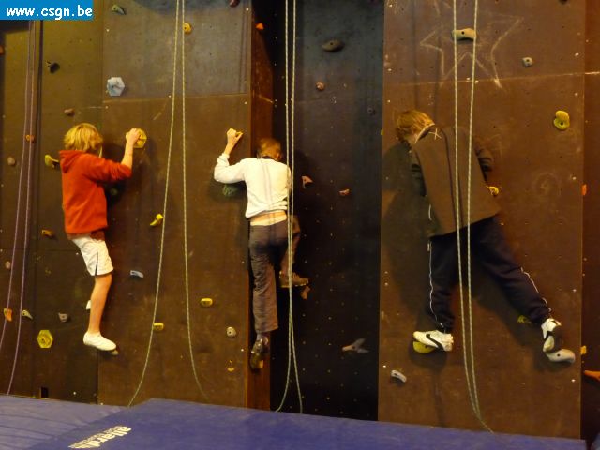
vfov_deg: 33.6
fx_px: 745
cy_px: 225
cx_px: 300
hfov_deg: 43.9
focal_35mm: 43
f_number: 4
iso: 800
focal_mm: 7.1
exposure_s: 1/8
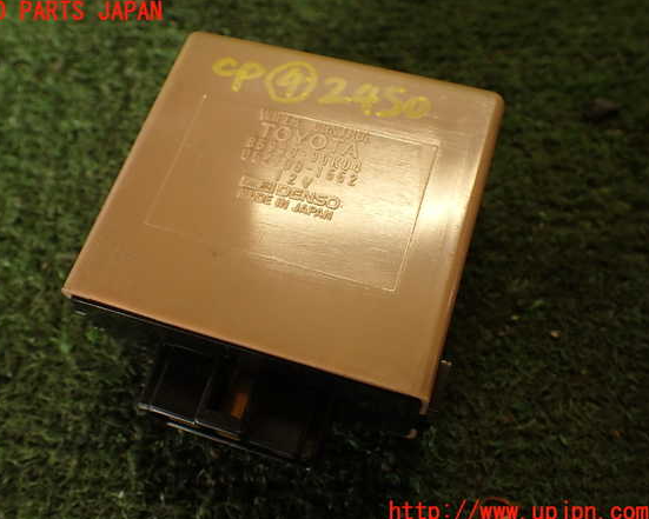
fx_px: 653
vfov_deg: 43.4
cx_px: 302
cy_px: 262
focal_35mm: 34
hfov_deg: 52.8
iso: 200
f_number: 2.4
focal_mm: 5.79
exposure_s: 1/60
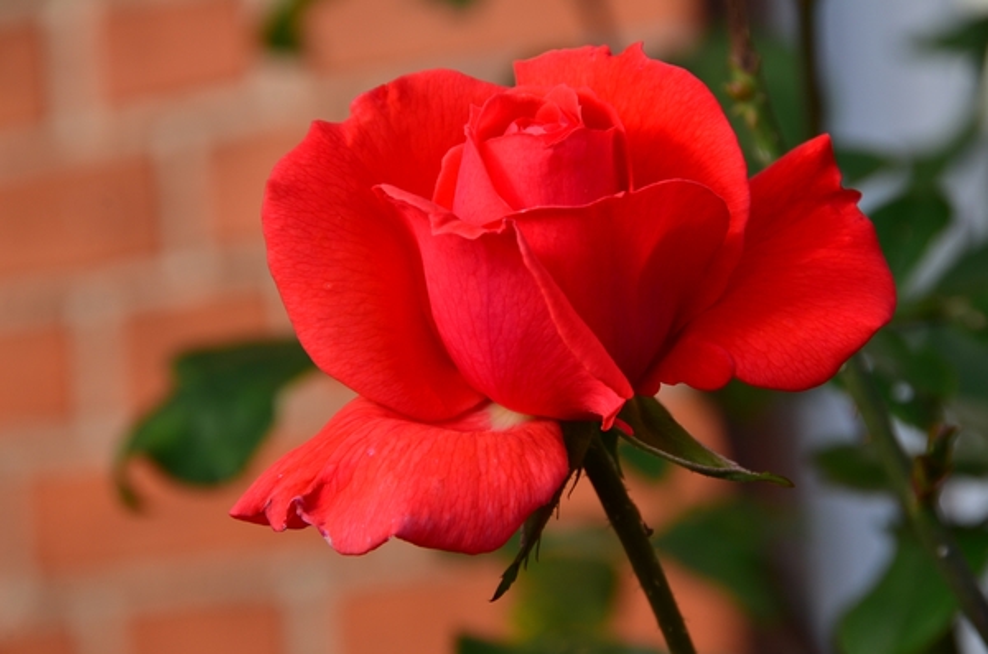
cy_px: 327
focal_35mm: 300
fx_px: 8214
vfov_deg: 4.6
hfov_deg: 6.9
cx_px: 494
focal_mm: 200
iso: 180
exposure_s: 1/125
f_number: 11
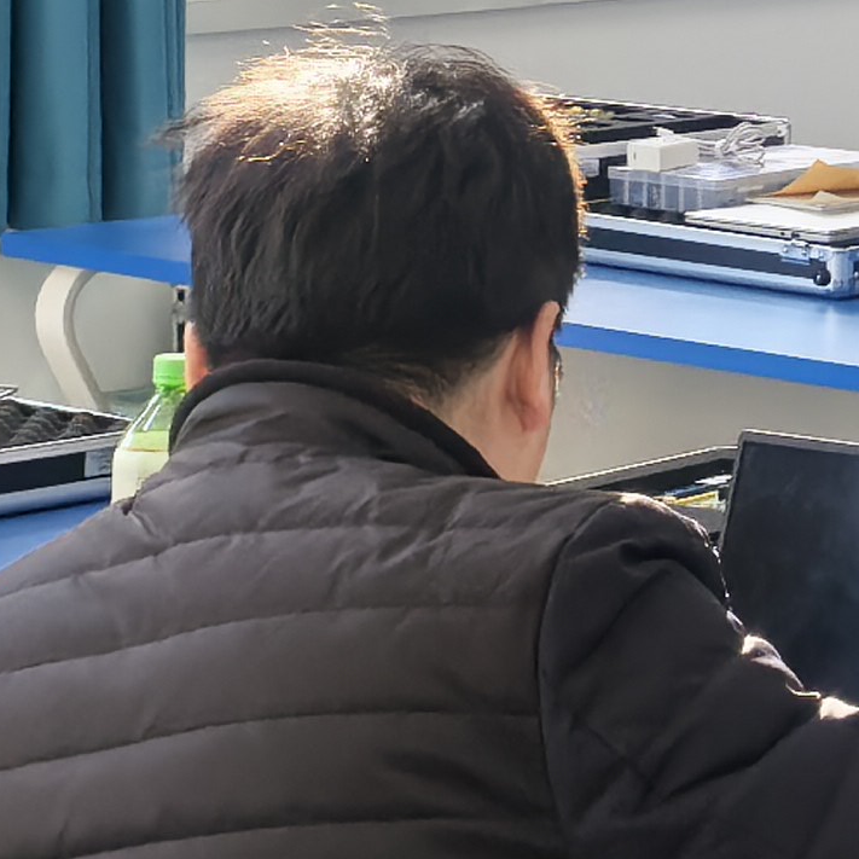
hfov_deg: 9.9
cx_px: 1748
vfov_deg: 10.5
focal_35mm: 163
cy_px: -222
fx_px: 4576
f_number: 4
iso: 160
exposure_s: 1/100
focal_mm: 8.5
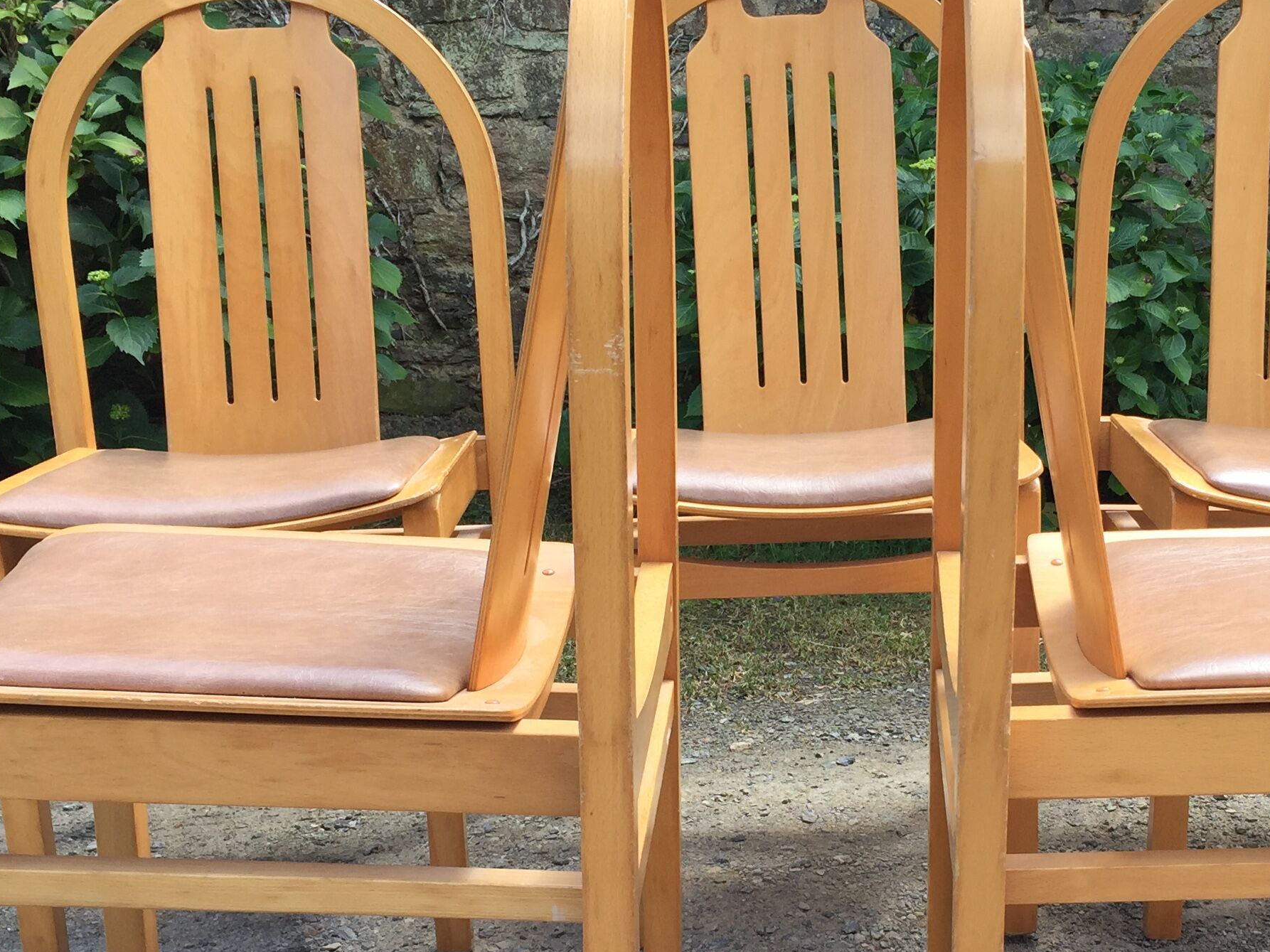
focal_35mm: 53
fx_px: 1944
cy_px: 653
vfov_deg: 27.3
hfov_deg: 35.9
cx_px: 836
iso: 32
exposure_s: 1/425
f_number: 2.2
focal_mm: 4.15
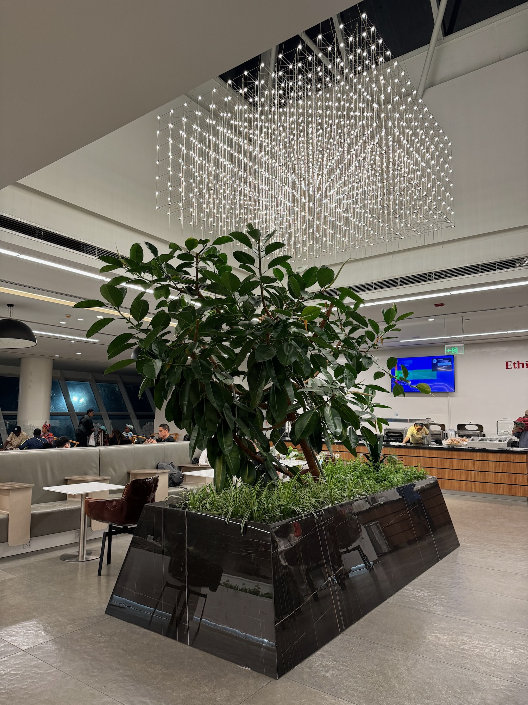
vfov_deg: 71.6
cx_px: 264
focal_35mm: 24
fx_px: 488
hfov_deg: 56.8
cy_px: 352
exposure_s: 1/100
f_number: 1.78
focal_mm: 6.86
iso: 160
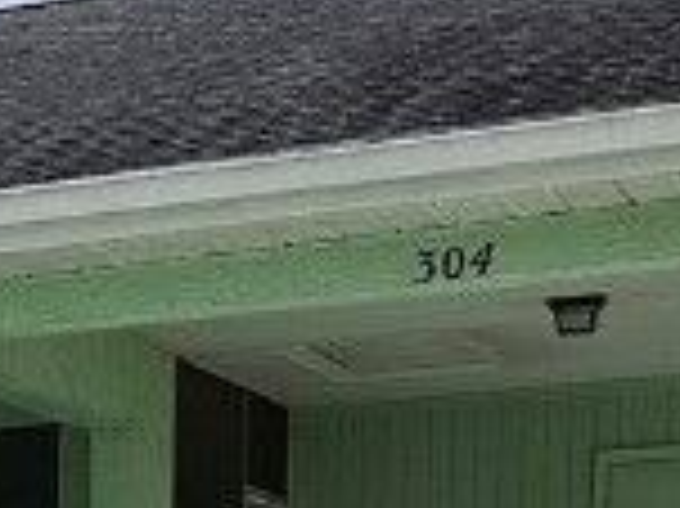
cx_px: -865
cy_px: 1164
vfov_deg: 8.7
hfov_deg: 11.0
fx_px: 3062
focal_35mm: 156
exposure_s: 1/2410
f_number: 1.8
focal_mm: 5.4
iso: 25
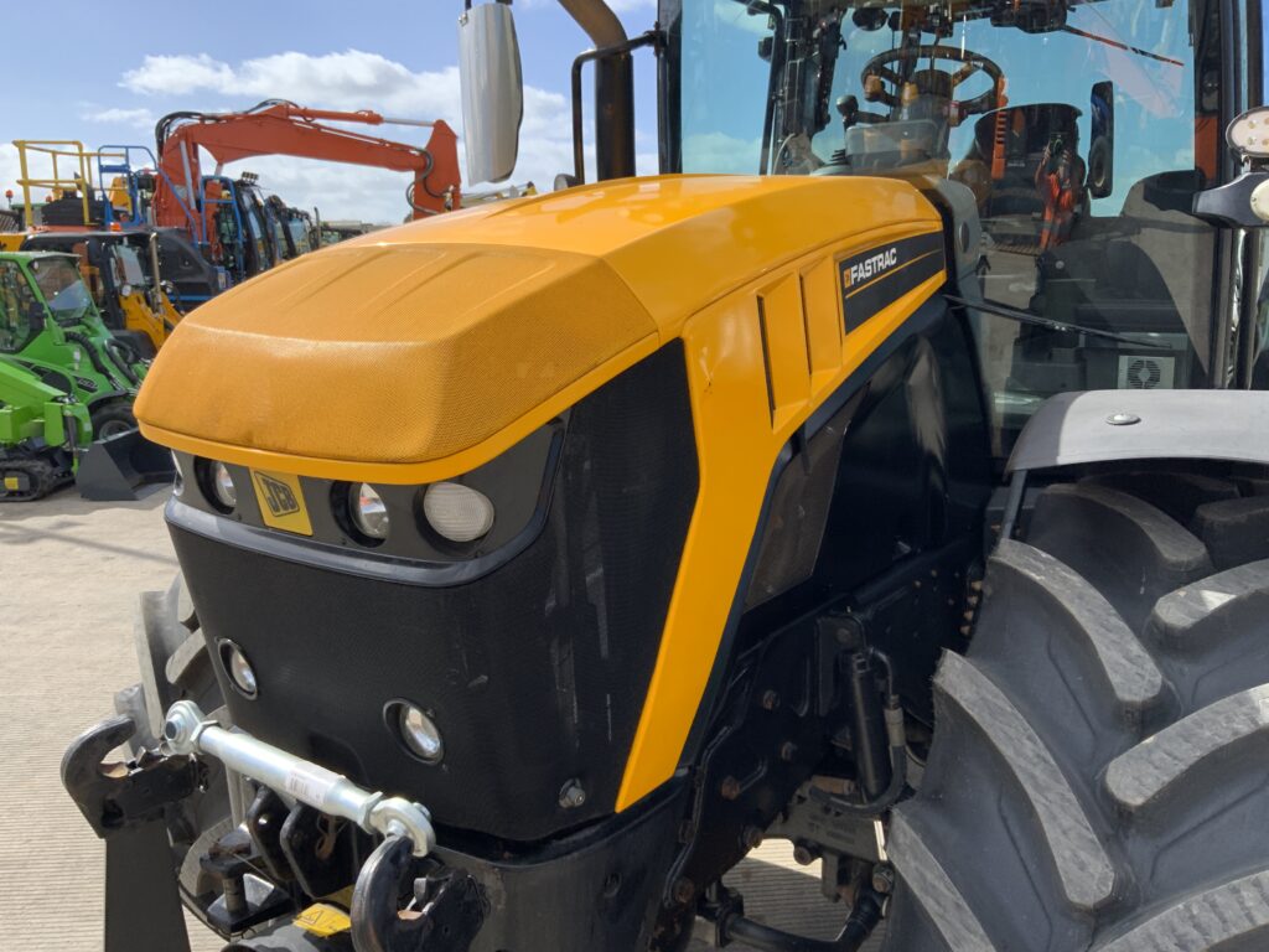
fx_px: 1063
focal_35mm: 29
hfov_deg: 61.7
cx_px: 634
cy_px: 476
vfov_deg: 48.2
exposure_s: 1/1076
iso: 16
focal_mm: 3
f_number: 1.8
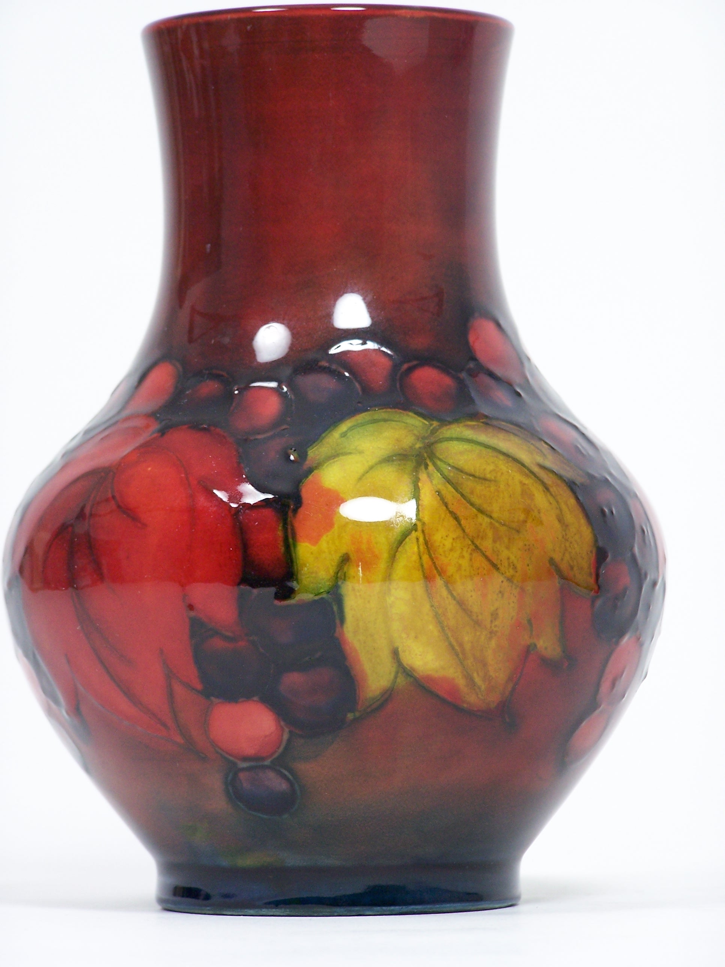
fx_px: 5278
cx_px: 362
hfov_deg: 7.9
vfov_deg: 10.5
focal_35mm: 189
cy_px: 484
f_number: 3.2
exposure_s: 1/60
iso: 140
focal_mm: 31.3
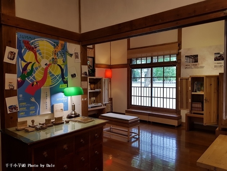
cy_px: 86
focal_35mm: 26
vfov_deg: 53.1
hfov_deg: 67.3
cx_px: 114
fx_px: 171
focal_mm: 4.3
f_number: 1.7
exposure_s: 1/60
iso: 80
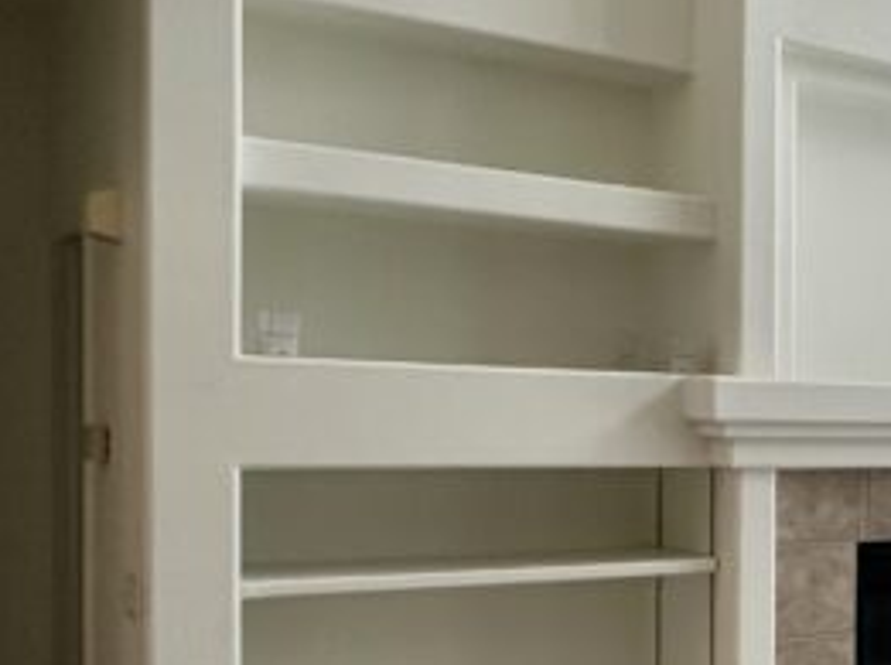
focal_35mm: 55
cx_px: 1608
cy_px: 464
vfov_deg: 26.3
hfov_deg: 21.8
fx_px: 1414
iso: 40
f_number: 2.2
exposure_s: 1/235
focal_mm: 2.22
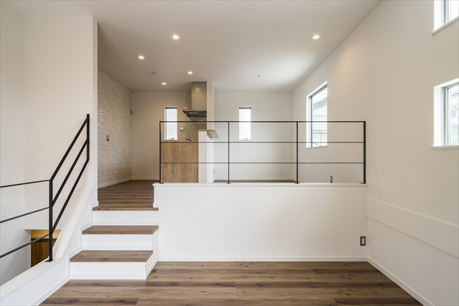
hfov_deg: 90.0
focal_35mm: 18
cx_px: 230
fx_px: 230
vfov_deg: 67.4
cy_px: 153
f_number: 11
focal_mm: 18
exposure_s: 1/5
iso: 100
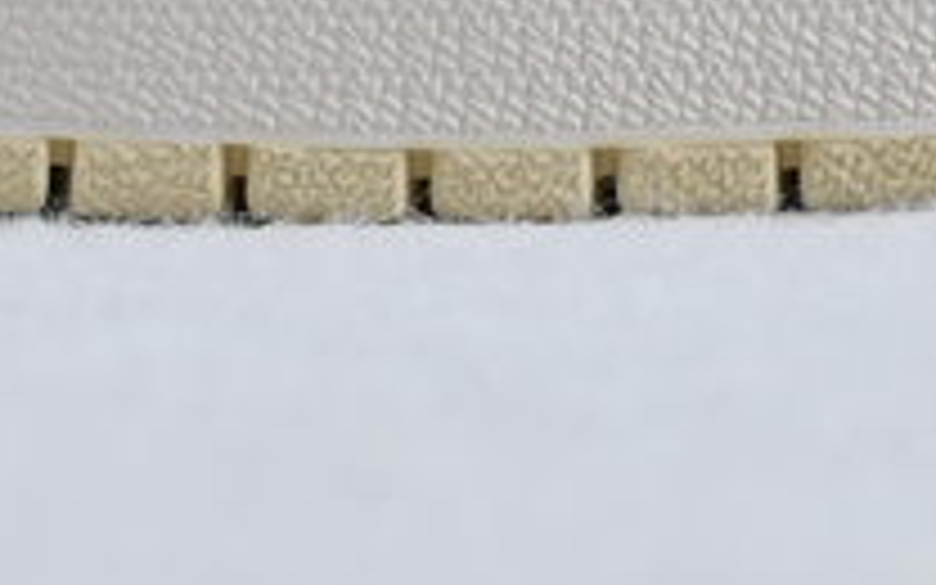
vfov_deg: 4.8
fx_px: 6760
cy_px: -760
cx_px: 716
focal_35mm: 265
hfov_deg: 7.9
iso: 100
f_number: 4.8
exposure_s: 1/50
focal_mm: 30
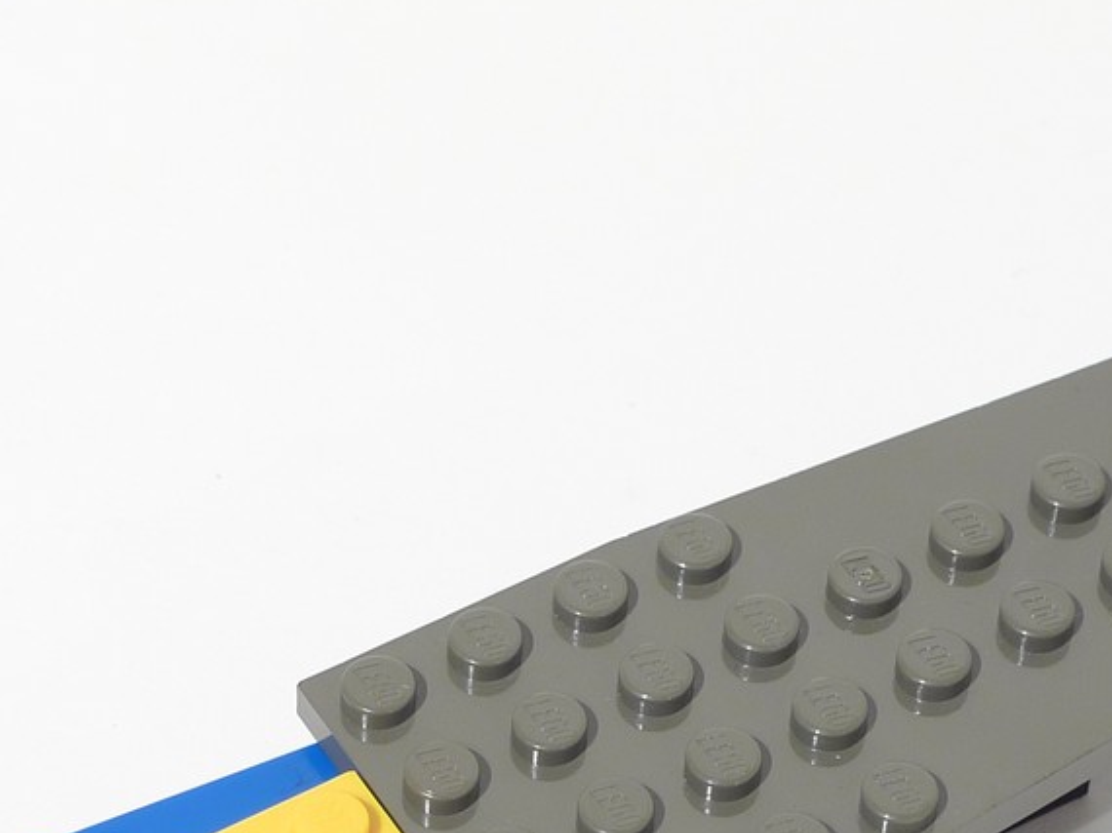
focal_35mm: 146
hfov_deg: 13.5
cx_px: 221
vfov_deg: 10.0
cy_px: 1042
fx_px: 4688
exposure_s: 1.6
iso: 80
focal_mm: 12.1
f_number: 4.5
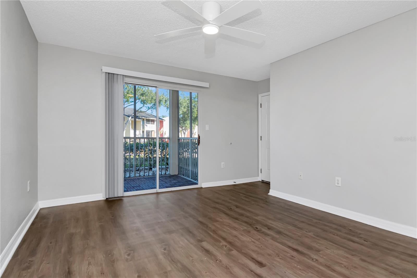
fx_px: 208
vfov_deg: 67.4
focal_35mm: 18
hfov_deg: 90.0
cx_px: 208
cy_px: 139
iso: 1250
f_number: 6.3
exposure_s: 1/200
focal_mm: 12
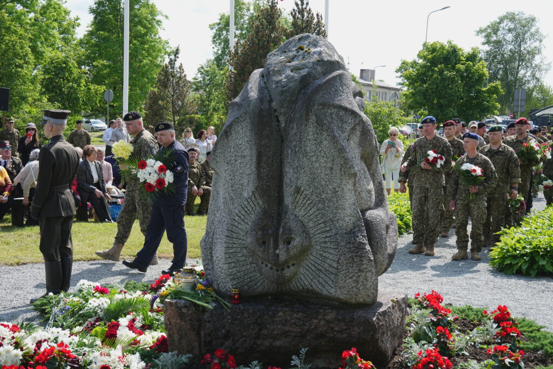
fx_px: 860
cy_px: 184
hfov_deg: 35.6
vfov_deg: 24.2
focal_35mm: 56
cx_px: 276
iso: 320
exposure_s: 1/320
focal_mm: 56
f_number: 8
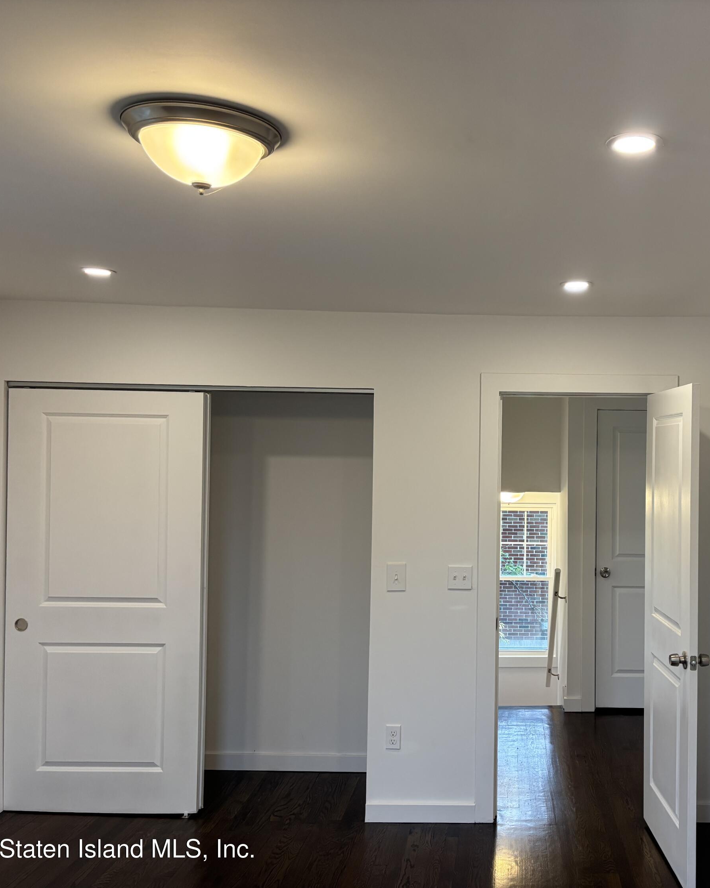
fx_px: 893
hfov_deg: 42.3
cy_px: 443
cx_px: 510
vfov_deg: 52.8
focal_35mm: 34
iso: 125
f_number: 1.6
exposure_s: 1/120
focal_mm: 5.96
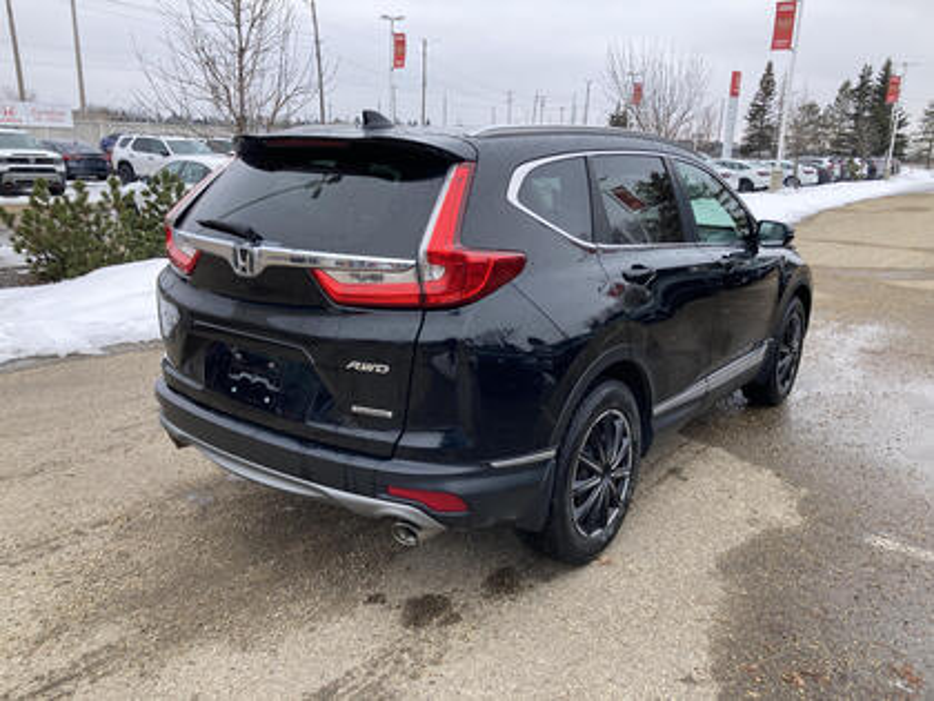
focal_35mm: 28
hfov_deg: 63.4
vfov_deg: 49.7
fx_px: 755
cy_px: 350
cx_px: 467
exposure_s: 1/517
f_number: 1.8
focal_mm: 3.99
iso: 20
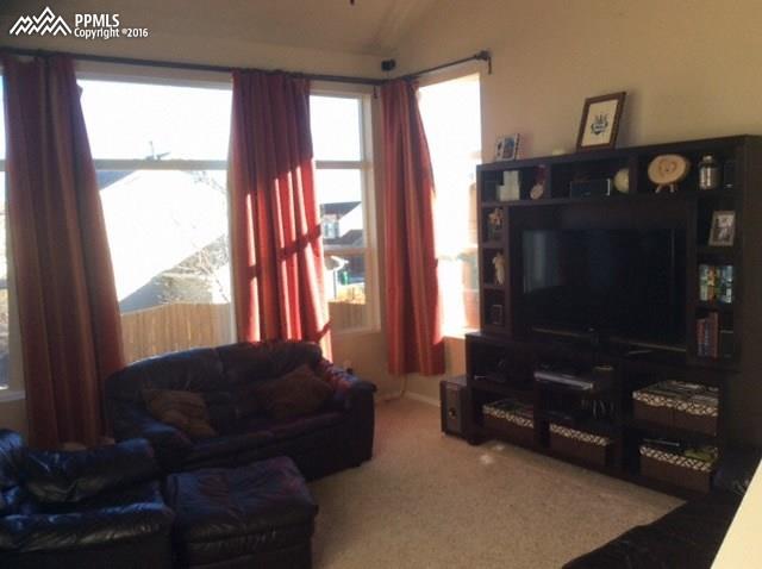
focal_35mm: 32
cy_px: 284
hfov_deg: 56.9
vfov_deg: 44.1
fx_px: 703
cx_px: 381
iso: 32
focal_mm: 3.3
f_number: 2.4
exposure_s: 1/144
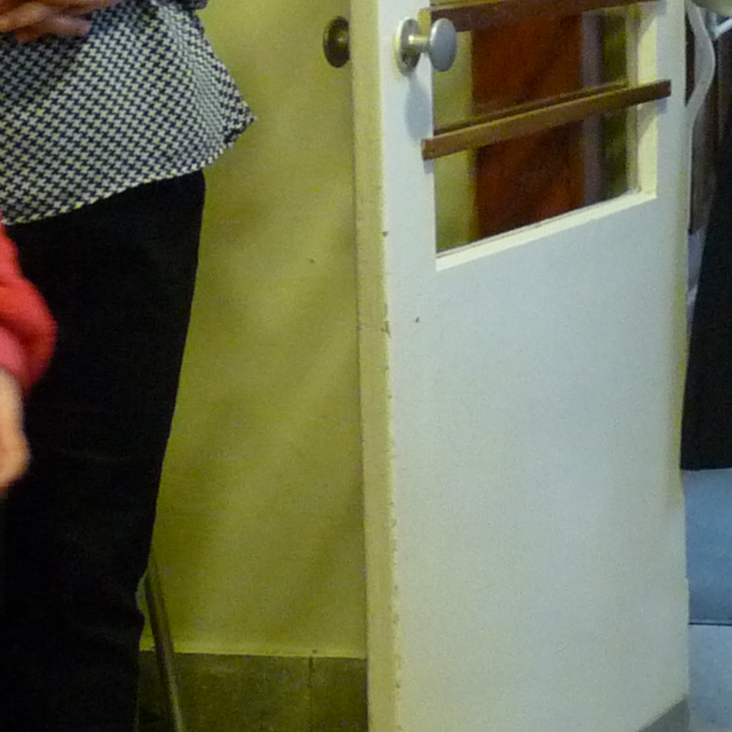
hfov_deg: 15.3
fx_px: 2703
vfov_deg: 15.3
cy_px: 173
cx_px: 586
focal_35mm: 113
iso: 400
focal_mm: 4.8
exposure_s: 1/8
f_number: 2.8
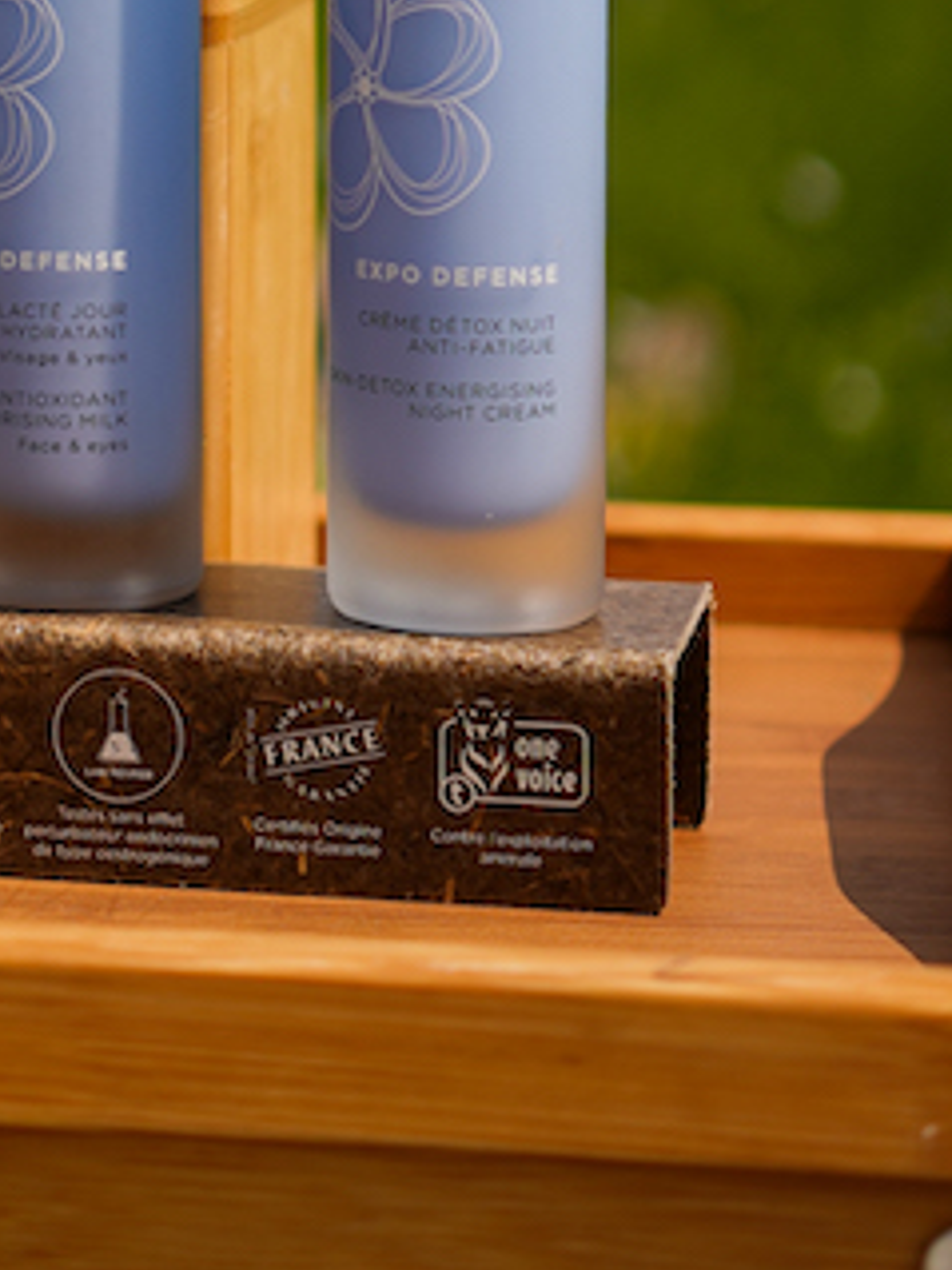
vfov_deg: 19.6
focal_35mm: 95
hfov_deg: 15.1
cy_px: -187
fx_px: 3486
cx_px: -104
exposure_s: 1/2000
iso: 50
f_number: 2.8
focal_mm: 35
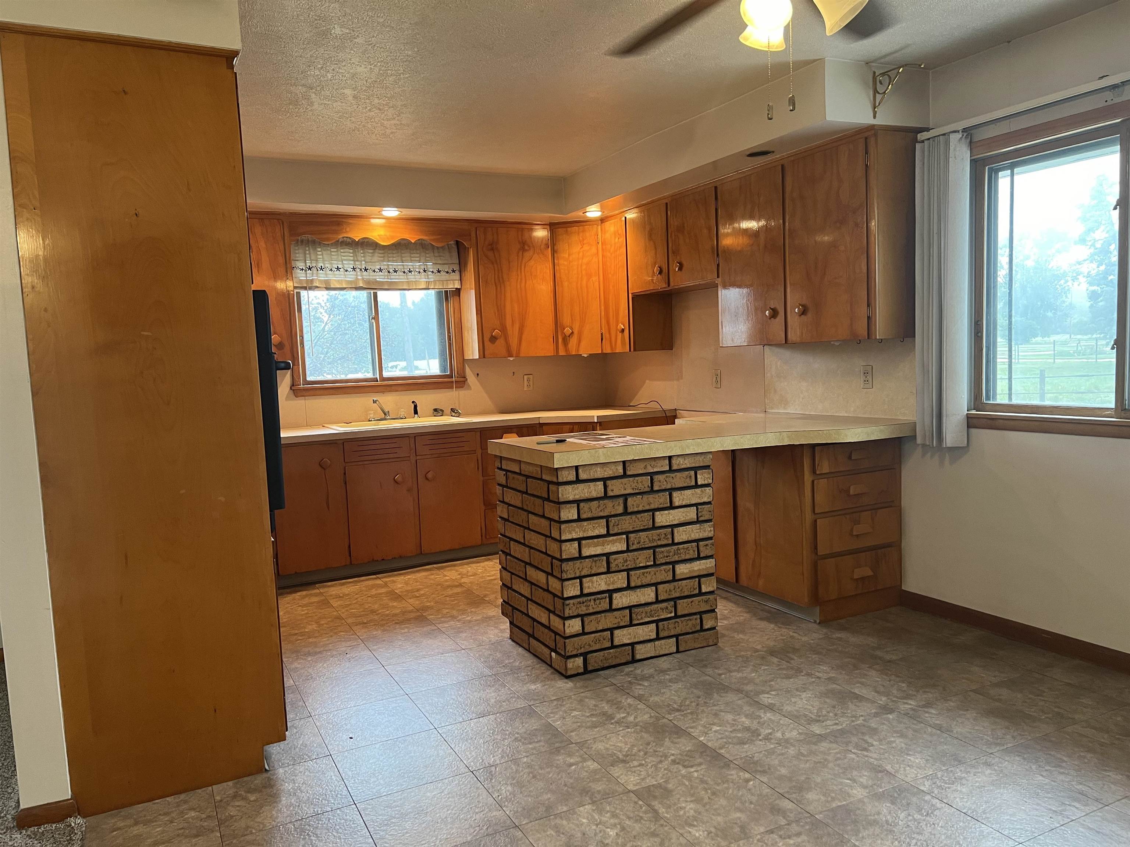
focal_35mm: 26
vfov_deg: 53.1
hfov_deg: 67.3
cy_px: 424
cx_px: 565
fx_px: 849
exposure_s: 1/60
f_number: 1.5
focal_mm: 5.7
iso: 160
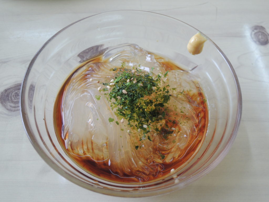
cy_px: 101
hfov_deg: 46.8
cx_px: 134
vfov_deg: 36.0
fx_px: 311
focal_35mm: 40
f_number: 3.3
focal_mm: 7.2
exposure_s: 1/50
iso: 140
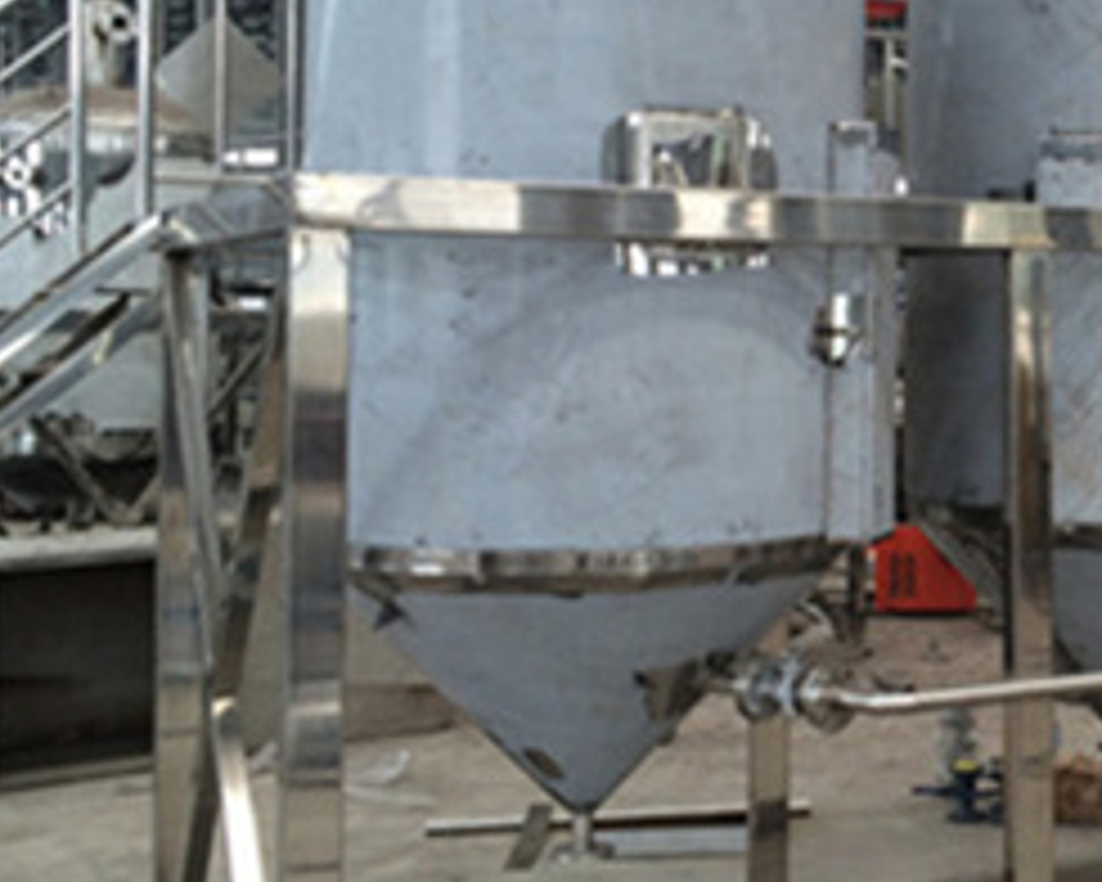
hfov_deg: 29.5
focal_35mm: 60
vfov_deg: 25.2
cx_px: 1084
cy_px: 288
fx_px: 1957
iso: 32
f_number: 2.2
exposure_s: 1/115
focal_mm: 4.15
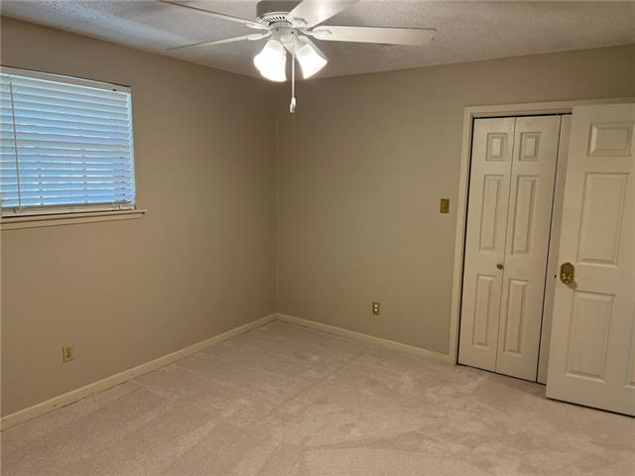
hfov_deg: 67.3
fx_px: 477
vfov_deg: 53.1
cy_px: 238
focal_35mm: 26
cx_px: 318
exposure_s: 1/60
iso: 80
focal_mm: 5.7
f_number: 1.5
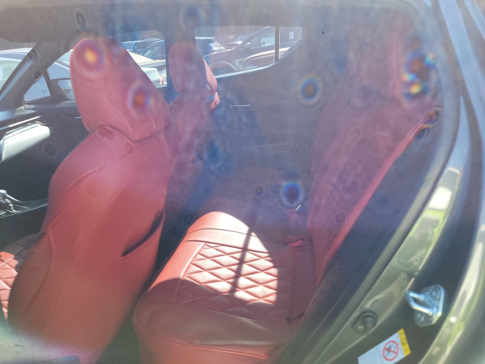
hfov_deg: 71.6
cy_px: 182
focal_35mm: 24
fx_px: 336
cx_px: 242
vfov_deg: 56.8
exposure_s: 1/119
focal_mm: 6.7
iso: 72
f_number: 1.8
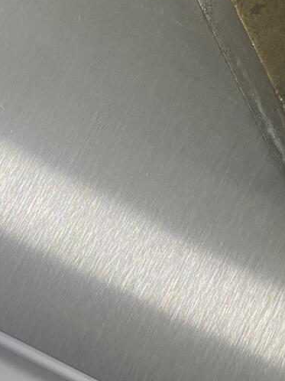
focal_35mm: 94
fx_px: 1033
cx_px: 172
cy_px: 176
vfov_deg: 20.9
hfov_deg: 15.7
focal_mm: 4.25
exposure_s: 1/50
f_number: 1.8
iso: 125
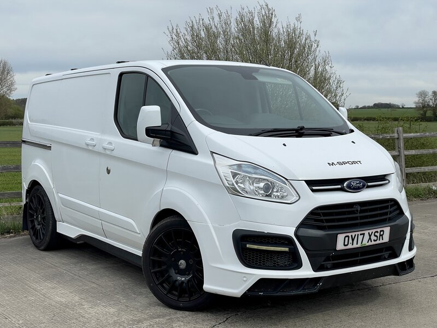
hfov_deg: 36.8
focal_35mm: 52
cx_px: 218
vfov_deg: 28.0
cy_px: 164
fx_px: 656
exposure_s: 1/1712
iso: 25
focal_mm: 6
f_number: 2
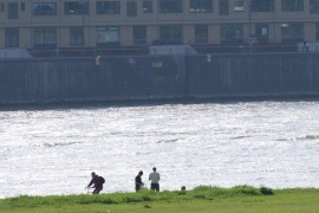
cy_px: -2
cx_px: 180
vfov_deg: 3.2
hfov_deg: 4.8
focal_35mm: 434
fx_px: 3845
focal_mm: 130
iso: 100
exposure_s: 1/250
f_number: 8
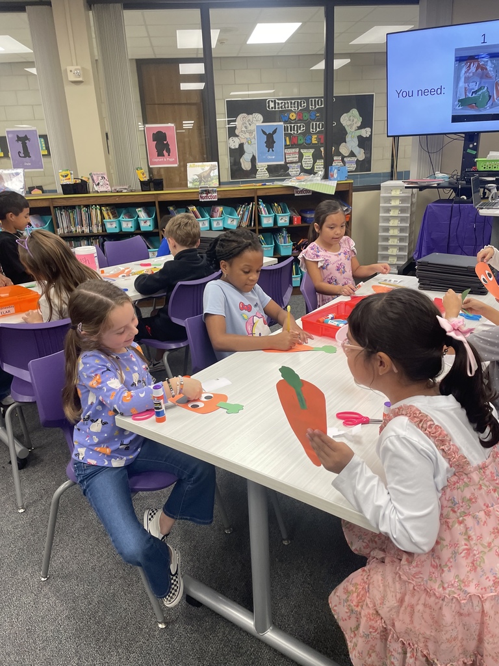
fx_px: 500
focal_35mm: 26
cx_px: 250
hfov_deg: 53.1
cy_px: 333
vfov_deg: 67.3
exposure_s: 1/120
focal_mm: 4.2
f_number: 1.6
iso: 125
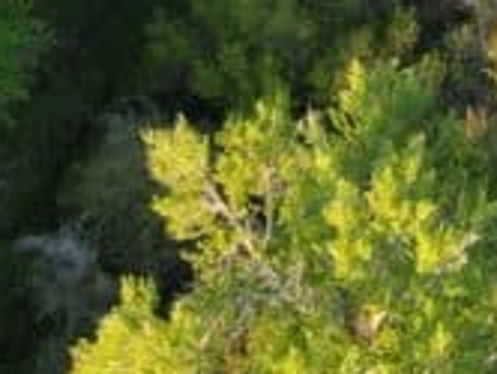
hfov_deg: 12.9
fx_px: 2128
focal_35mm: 148
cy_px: -574
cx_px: 656
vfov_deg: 8.9
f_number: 2.8
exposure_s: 1/8
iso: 780
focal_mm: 4.5
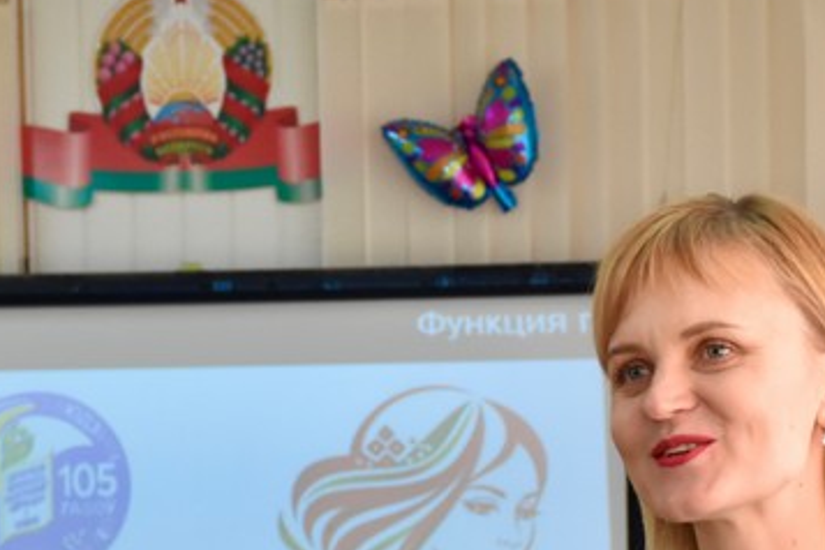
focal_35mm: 224
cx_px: 559
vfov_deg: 6.1
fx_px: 5133
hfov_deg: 9.2
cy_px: 752
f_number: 6.3
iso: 1600
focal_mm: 52
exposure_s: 1/160
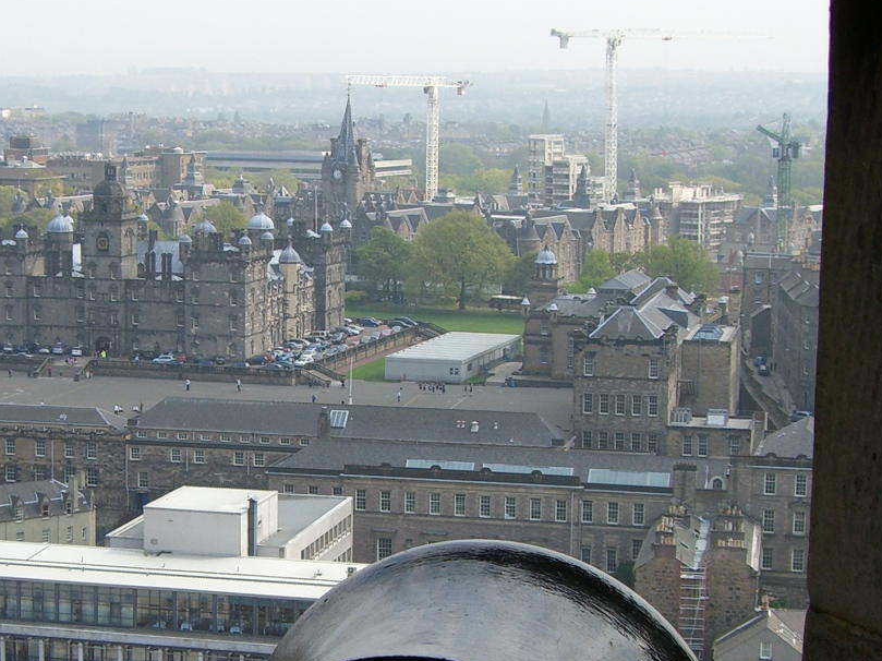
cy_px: 376
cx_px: 278
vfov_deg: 15.9
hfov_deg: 21.0
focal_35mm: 93
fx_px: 2369
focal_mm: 7.6
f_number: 4.8
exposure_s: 1/250
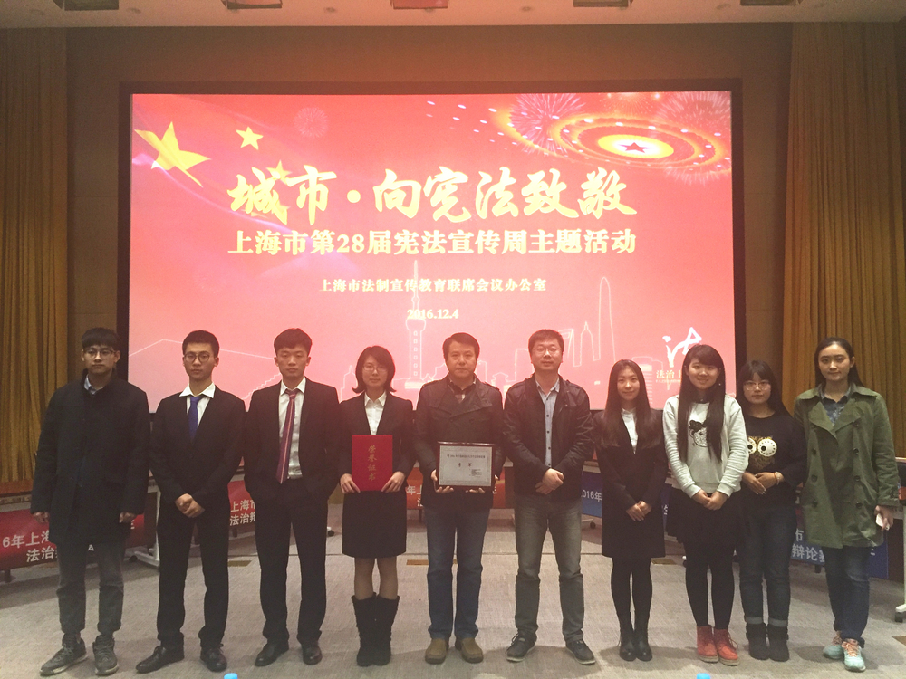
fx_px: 759
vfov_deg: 48.2
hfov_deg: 61.7
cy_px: 340
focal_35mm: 29
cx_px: 453
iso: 200
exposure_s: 1/33
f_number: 2.2
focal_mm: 4.15
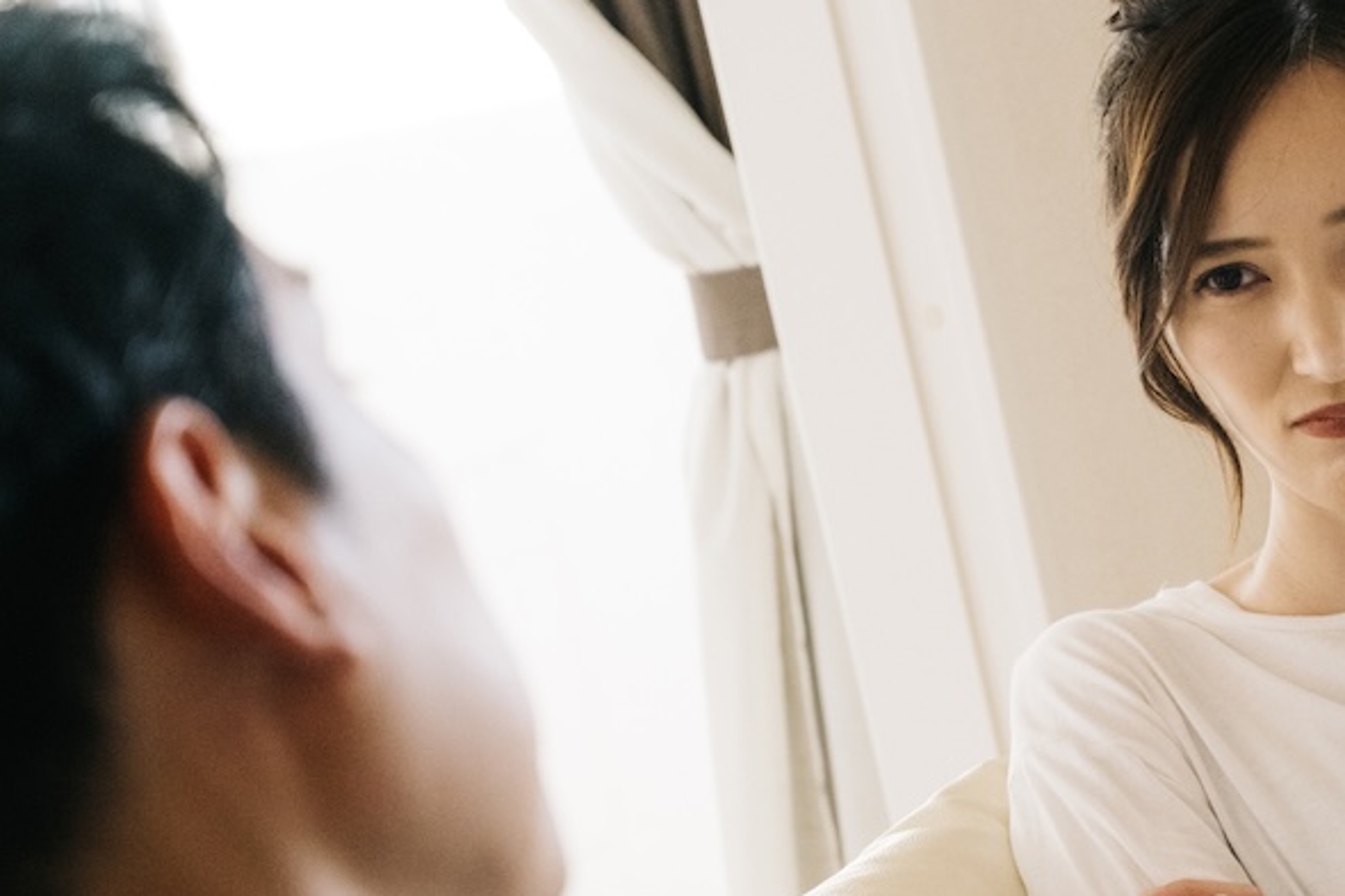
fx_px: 4557
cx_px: 1329
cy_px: 739
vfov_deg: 11.2
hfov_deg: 16.5
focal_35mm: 122
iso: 3200
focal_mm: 60
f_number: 5
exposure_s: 1/250
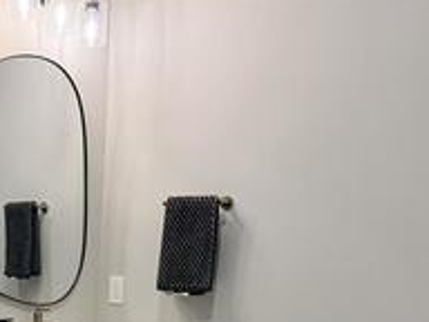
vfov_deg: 27.3
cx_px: 47
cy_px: 329
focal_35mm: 50
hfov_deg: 36.0
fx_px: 620
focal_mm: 6.76
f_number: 1.78
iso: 125
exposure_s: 1/120
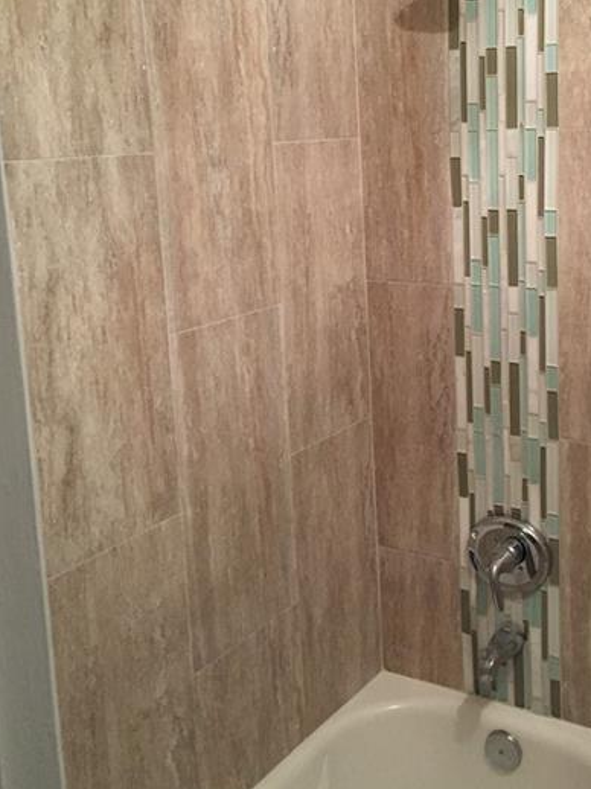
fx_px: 980
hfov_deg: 33.2
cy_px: 291
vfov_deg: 43.5
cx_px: 413
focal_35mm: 43
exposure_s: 1/30
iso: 200
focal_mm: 4.15
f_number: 2.2
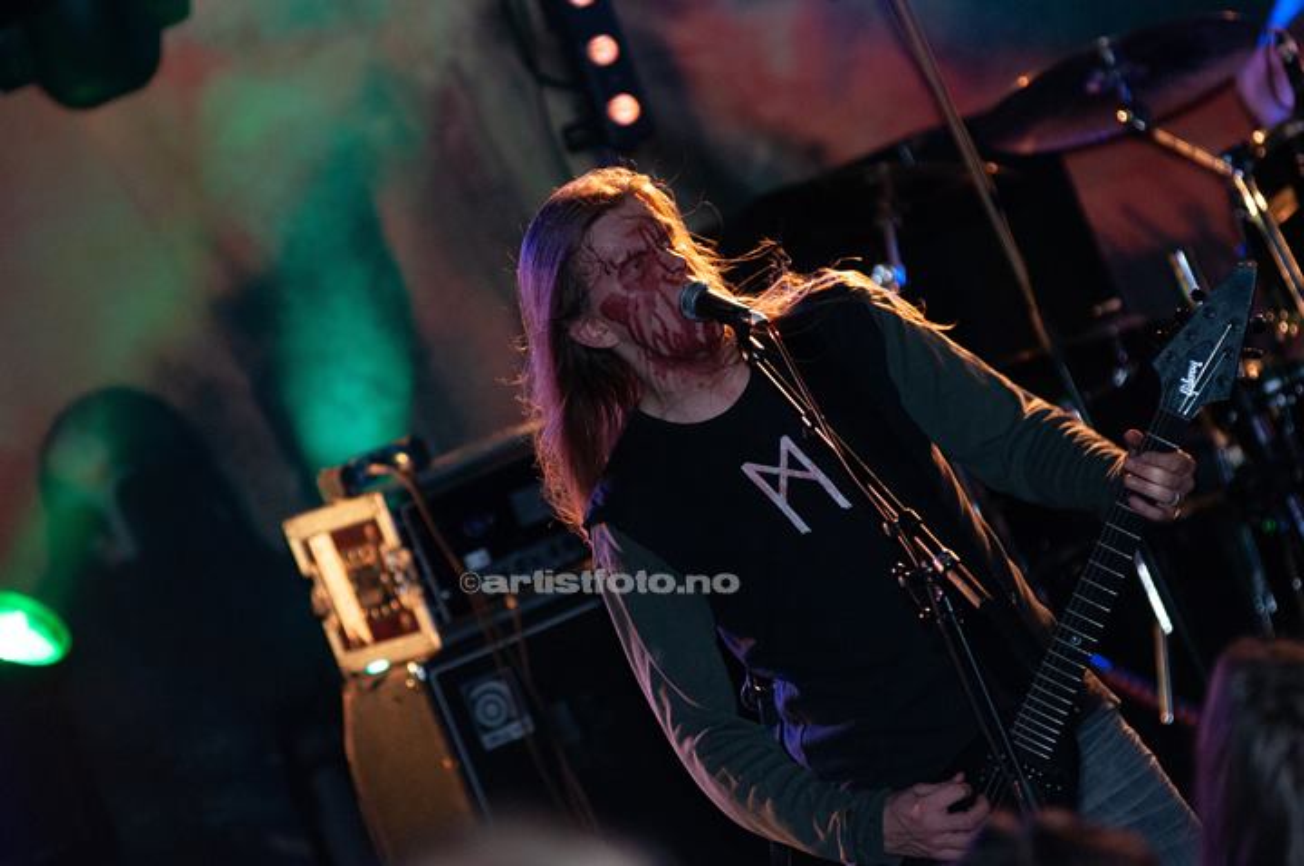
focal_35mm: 300
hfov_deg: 6.9
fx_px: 10852
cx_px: 652
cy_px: 433
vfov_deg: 4.6
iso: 500
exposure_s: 1/125
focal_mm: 200
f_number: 3.5
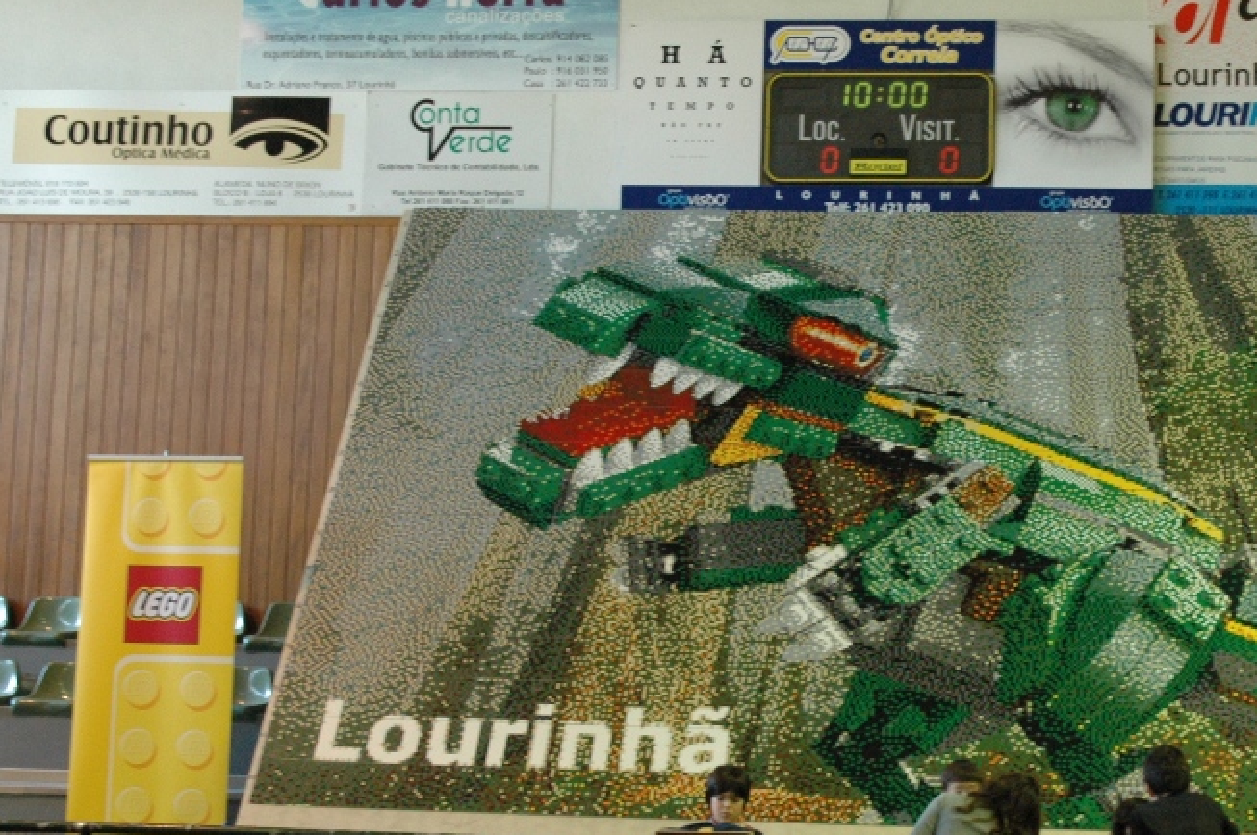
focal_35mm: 59
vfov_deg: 22.9
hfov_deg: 33.4
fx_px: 2050
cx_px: 939
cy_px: 569
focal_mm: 25
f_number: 5.6
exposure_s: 1/10
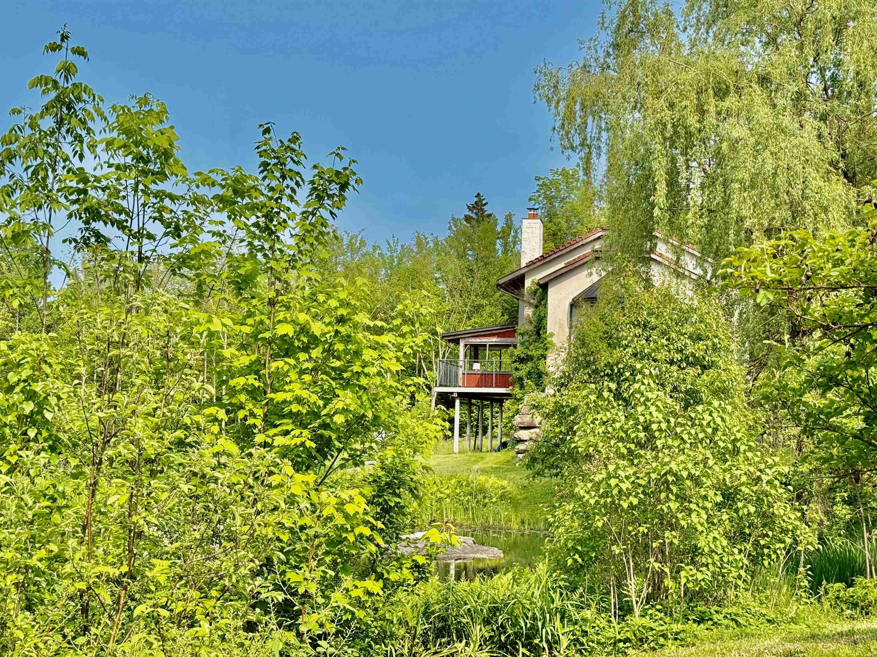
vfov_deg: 30.3
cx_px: 438
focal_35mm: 48
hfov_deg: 39.7
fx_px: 1216
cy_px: 328
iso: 64
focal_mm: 6.76
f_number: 1.78
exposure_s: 1/3096
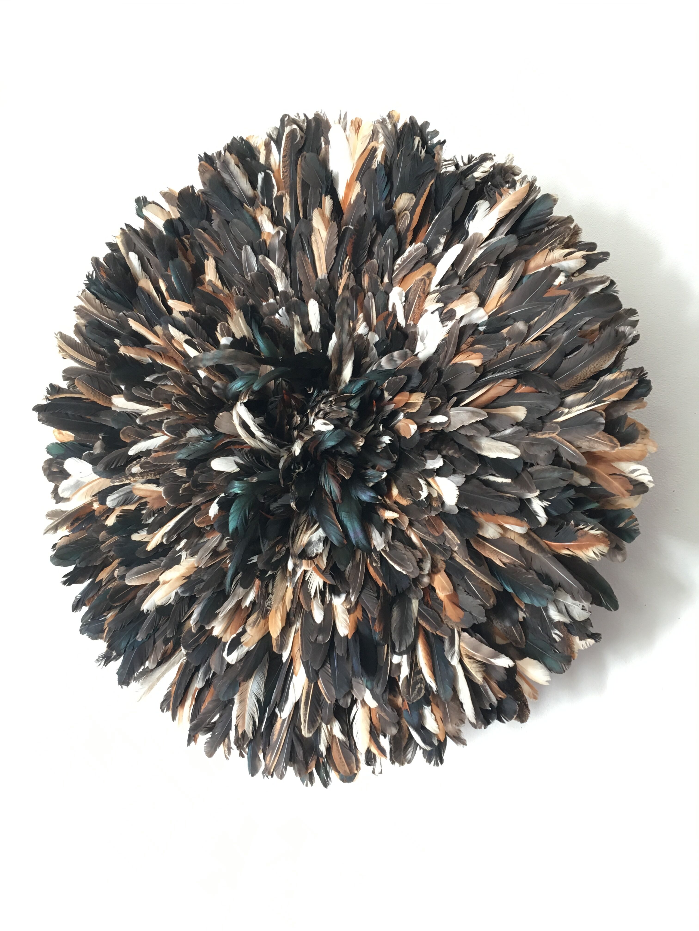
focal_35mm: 29
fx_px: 781
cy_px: 466
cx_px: 350
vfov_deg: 61.7
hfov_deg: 48.2
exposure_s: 1/33
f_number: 2.2
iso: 100
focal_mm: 4.15
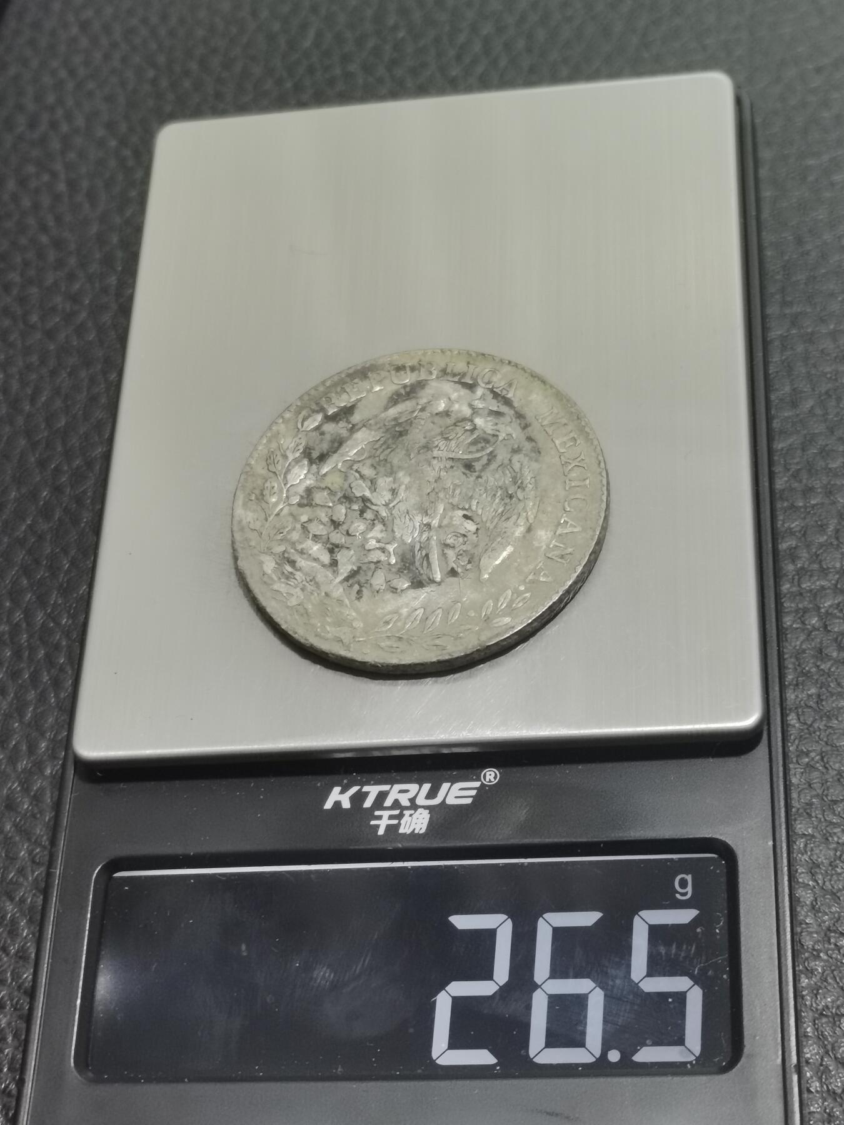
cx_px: 422
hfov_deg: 22.3
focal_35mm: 66
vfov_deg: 29.4
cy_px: 562
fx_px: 2146
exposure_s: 1/100
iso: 125
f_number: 1.8
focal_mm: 5.58
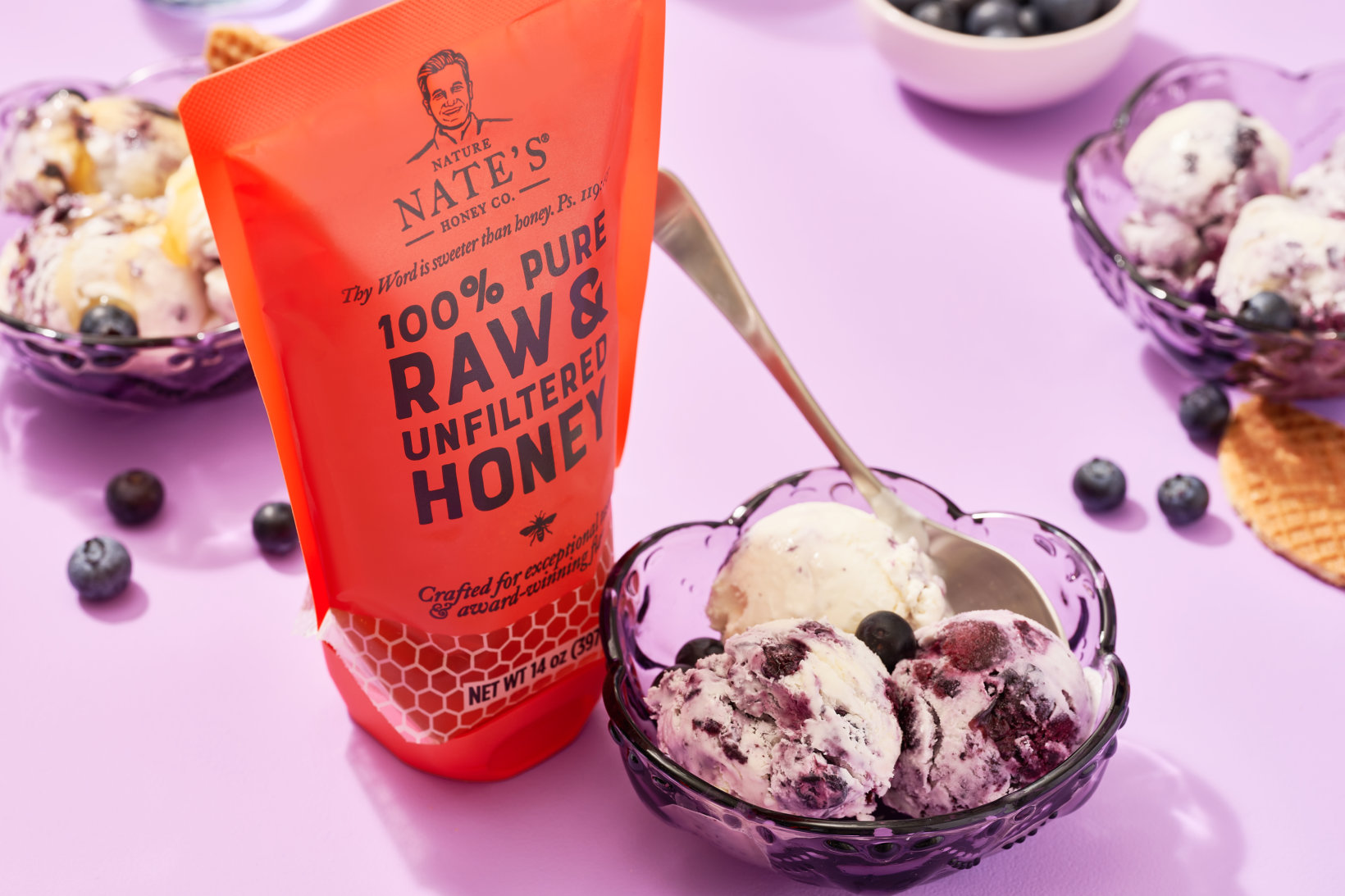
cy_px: 448
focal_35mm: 105
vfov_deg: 13.0
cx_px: 672
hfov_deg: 19.5
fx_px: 3922
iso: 100
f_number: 10
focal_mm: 105
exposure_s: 1/160
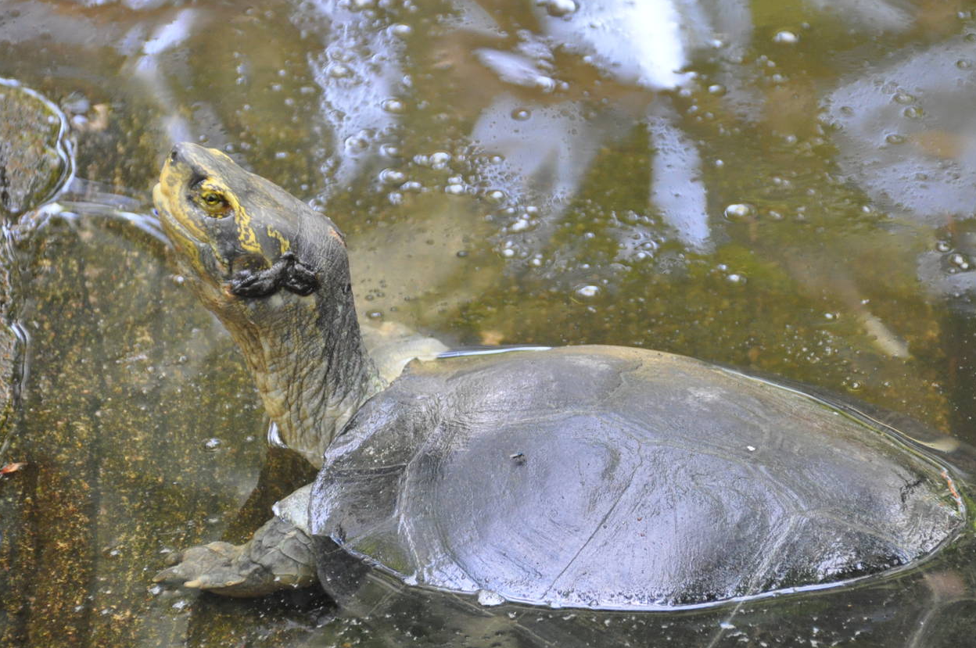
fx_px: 11454
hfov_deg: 4.9
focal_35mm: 423
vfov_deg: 3.2
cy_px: 339
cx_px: 572
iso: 1600
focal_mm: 220
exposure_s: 1/80
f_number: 5.6
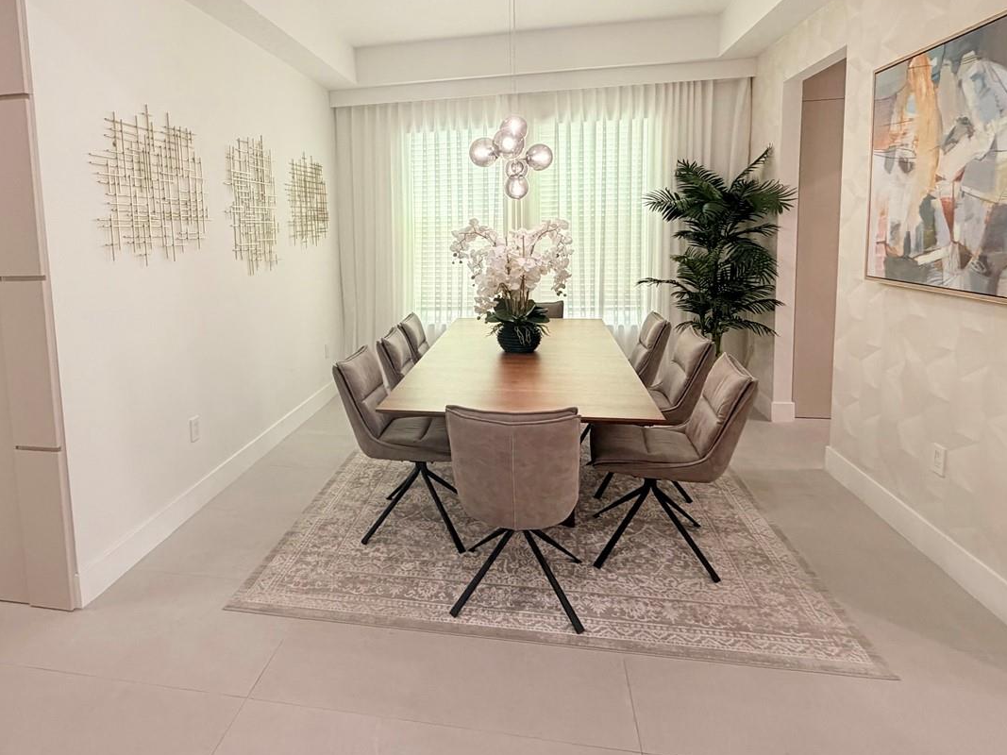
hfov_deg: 78.4
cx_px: 421
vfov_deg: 62.6
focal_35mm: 21
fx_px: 611
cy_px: 284
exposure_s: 1/120
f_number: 2.2
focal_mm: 2.22
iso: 250
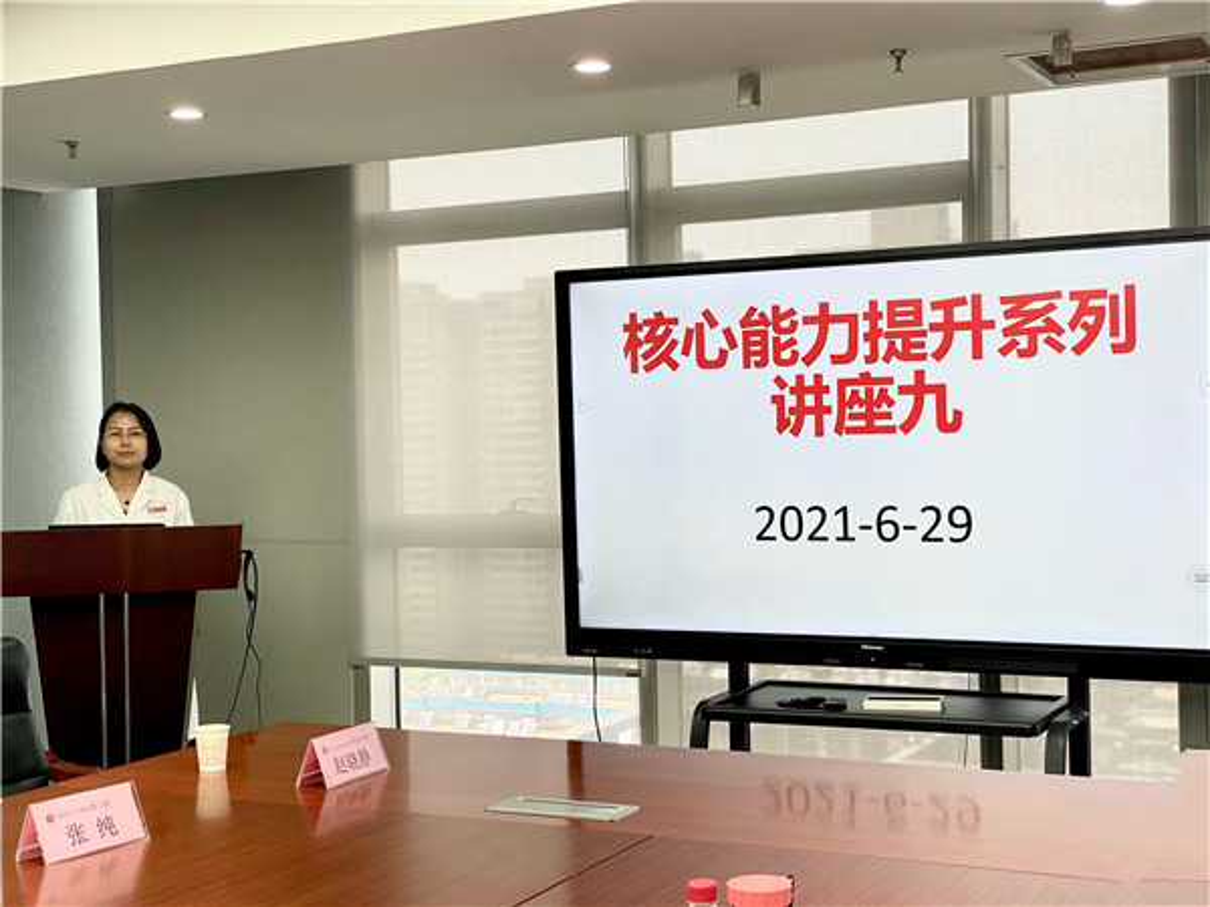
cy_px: 454
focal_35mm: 52
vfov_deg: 28.0
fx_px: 1818
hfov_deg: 36.8
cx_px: 605
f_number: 2
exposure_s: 1/122
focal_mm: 6
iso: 50
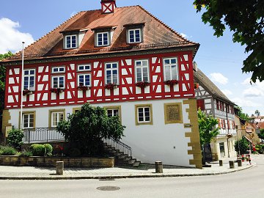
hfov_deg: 61.7
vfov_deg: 48.2
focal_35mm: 29
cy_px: 99
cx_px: 132
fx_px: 221
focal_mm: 4.15
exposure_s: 1/1721
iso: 32
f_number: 2.2
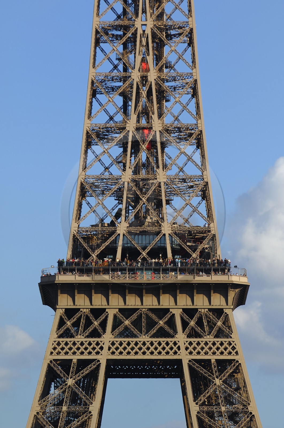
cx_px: 142
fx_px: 3561
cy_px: 214
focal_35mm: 300
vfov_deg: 6.9
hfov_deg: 4.6
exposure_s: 1/500
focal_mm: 200
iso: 100
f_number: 5
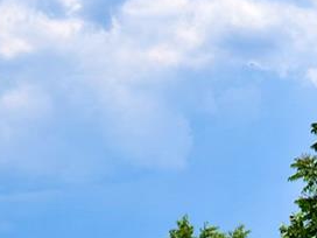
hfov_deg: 6.9
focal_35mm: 282
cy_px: 338
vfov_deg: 5.2
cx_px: -252
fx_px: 2582
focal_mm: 52
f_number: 9
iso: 100
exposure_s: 1/320
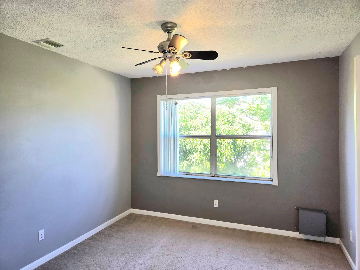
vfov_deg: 58.9
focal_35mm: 23
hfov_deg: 73.9
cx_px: 180
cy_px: 135
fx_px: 239
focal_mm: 5.4
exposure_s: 1/120
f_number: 1.8
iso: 40
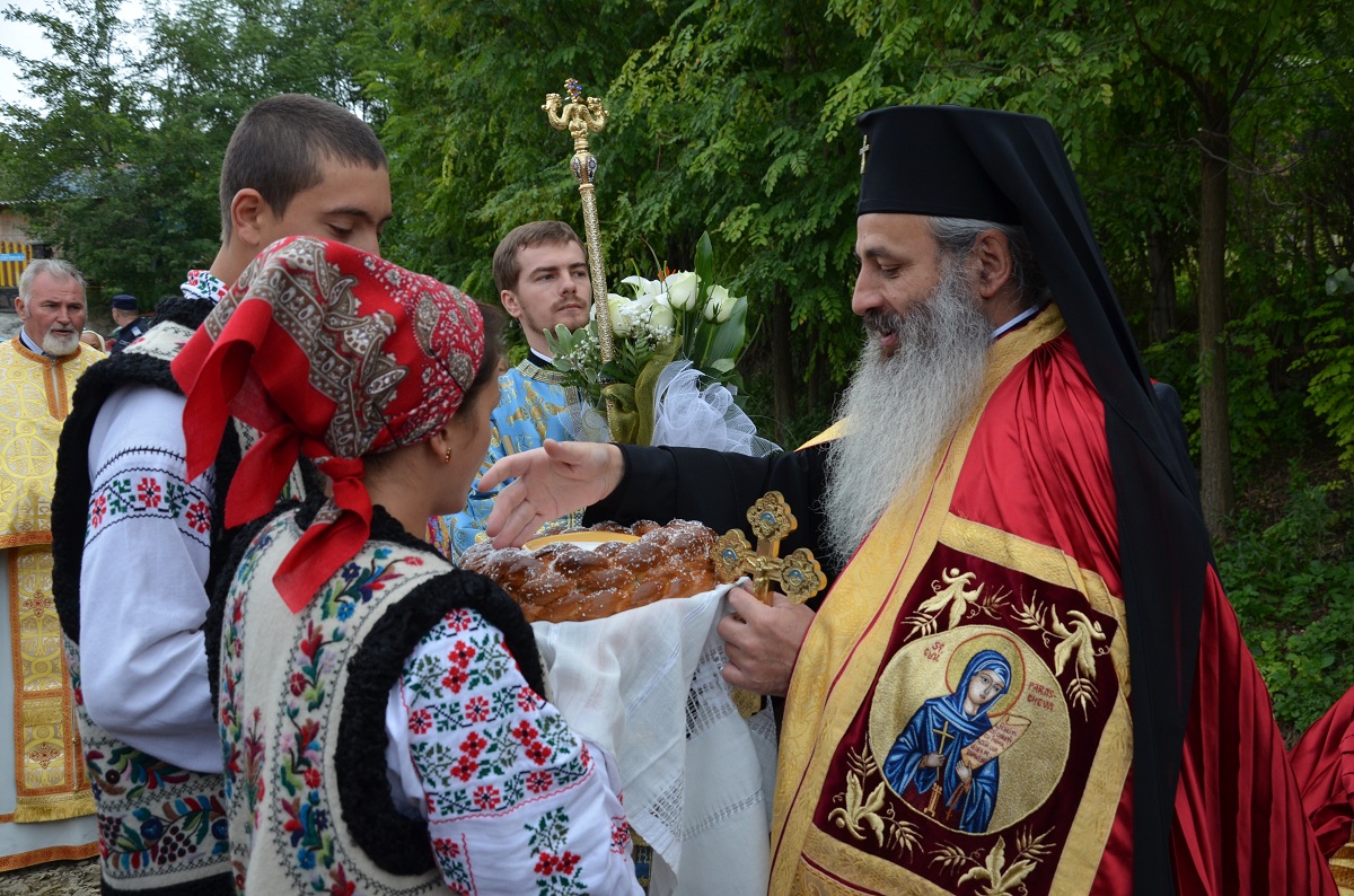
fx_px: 1351
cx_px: 677
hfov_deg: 53.2
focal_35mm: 36
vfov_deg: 36.7
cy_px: 448
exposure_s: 1/125
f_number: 5.6
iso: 400
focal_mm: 24
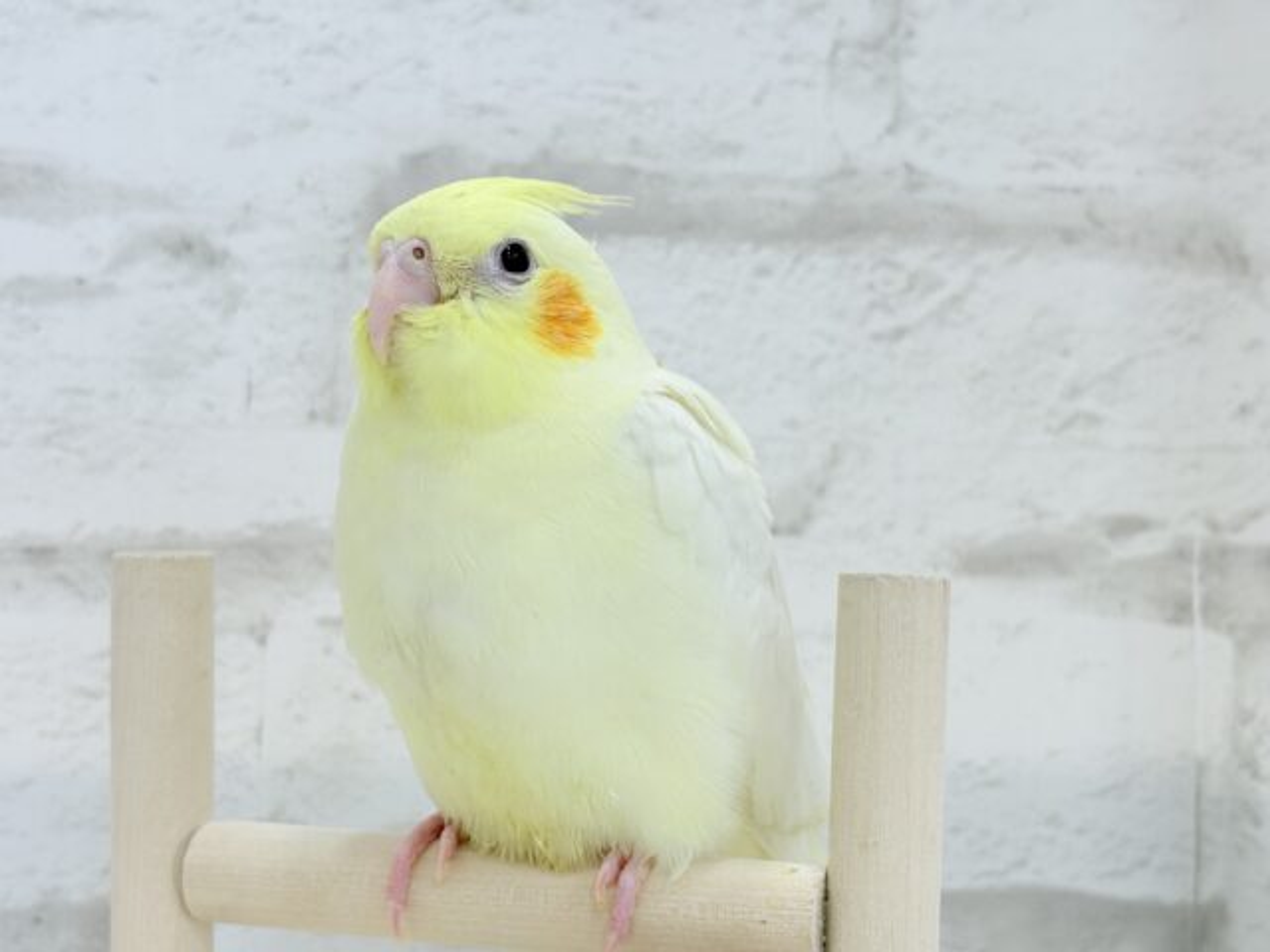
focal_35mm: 52
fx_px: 1908
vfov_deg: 28.0
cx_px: 635
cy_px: 476
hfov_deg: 36.8
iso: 32
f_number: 1.6
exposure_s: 1/50
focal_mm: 5.96
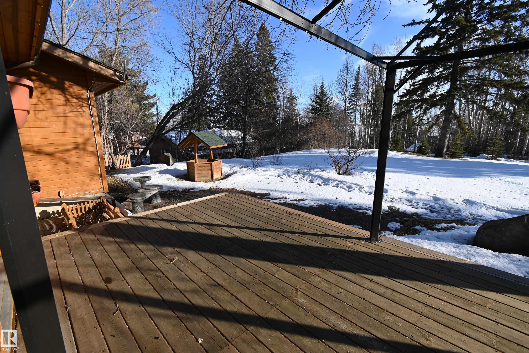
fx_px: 220
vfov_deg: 77.3
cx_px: 264
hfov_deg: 100.4
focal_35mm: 15
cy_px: 176
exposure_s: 1/320
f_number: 6.3
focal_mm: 10
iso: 100
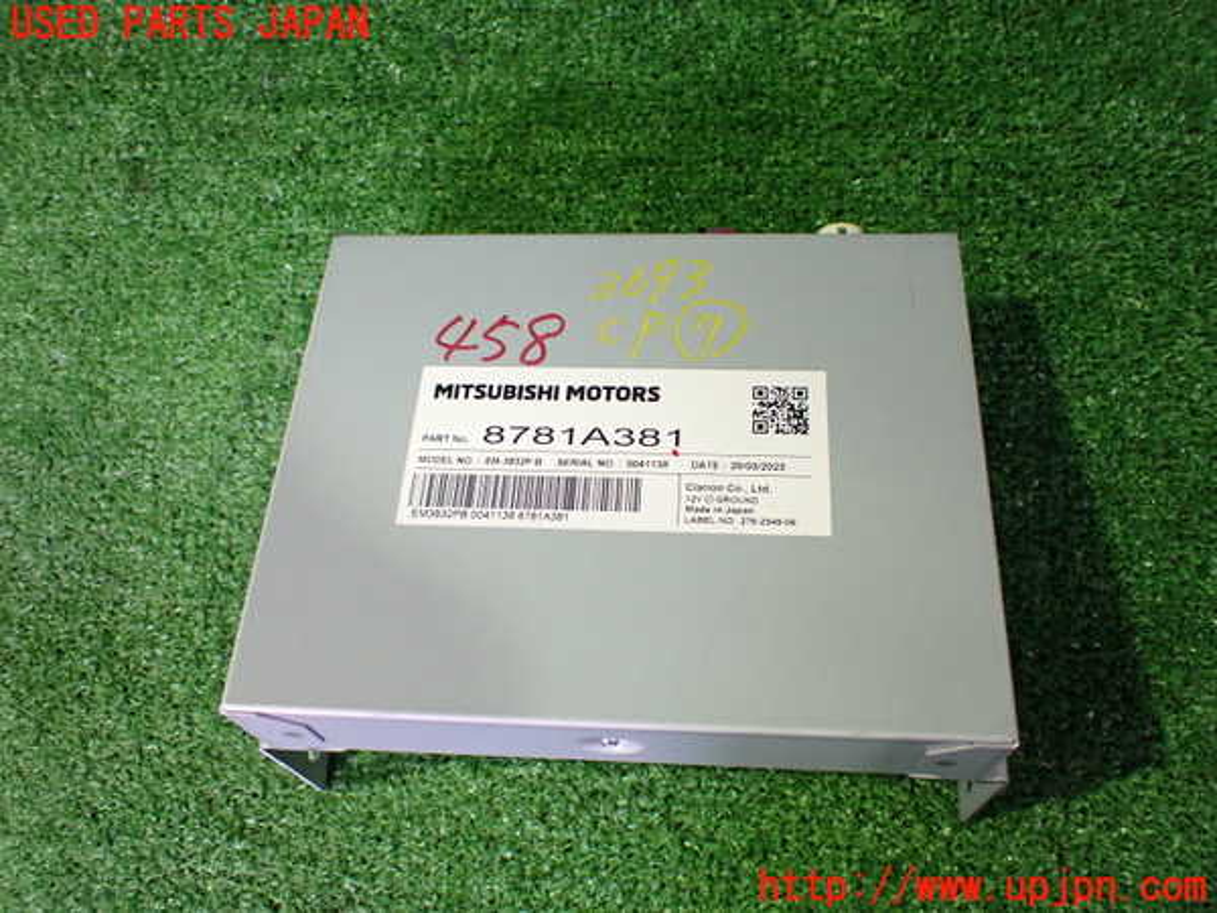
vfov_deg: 46.8
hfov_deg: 60.0
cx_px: 608
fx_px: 1055
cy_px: 456
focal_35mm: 30
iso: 800
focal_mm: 5.4
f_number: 2.3
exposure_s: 1/50
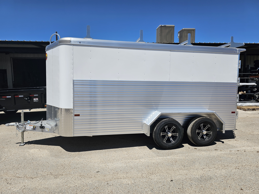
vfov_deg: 58.9
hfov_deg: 73.9
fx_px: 172
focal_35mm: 23
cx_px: 130
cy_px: 97
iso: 12
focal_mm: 6.3
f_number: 1.7
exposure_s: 1/1799
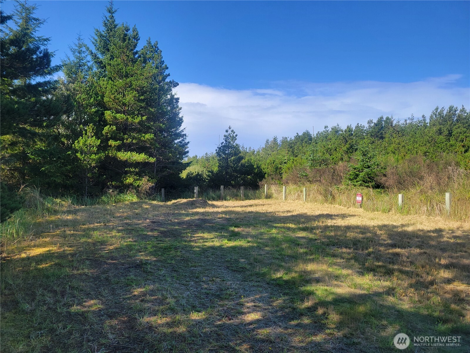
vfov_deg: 53.1
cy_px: 176
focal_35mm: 26
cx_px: 235
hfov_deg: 67.3
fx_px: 353
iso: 40
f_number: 1.8
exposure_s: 1/1465
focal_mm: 5.4
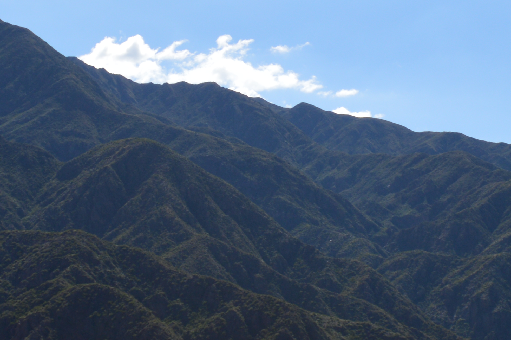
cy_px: 98
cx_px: 253
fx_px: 1432
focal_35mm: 101
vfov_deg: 13.5
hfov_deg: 20.2
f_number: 11
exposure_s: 1/200
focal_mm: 22
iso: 100
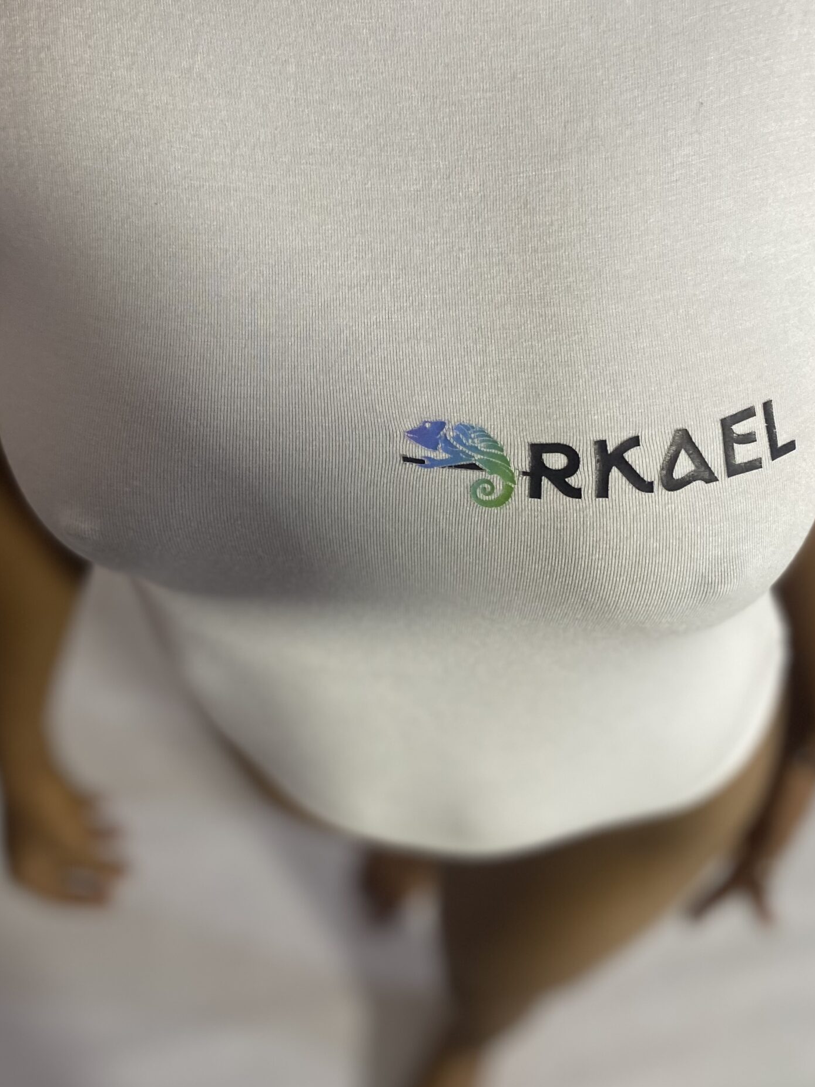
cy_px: 412
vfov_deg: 50.9
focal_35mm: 36
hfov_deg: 39.7
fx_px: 1130
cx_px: 404
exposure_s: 1/50
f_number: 1.8
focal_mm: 4.25
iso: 200
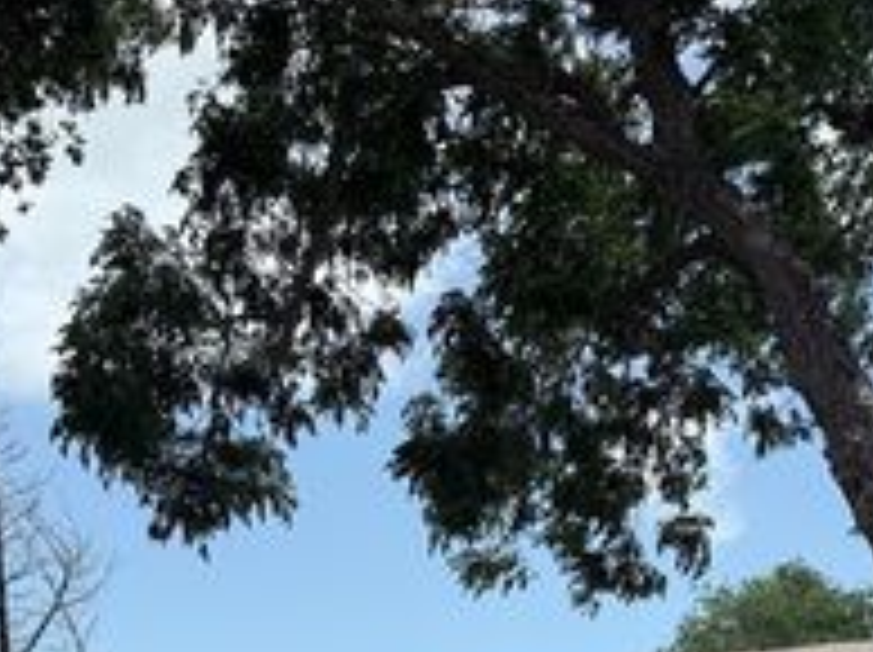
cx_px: 558
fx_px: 1562
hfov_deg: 31.1
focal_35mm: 62
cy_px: 672
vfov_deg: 22.6
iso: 80
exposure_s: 1/3759
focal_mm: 6.76
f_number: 1.78
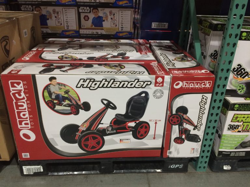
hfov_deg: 61.7
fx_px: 209
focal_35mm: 29
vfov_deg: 48.2
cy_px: 94
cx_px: 125
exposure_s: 1/30
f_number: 2.2
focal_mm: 4.15
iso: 125
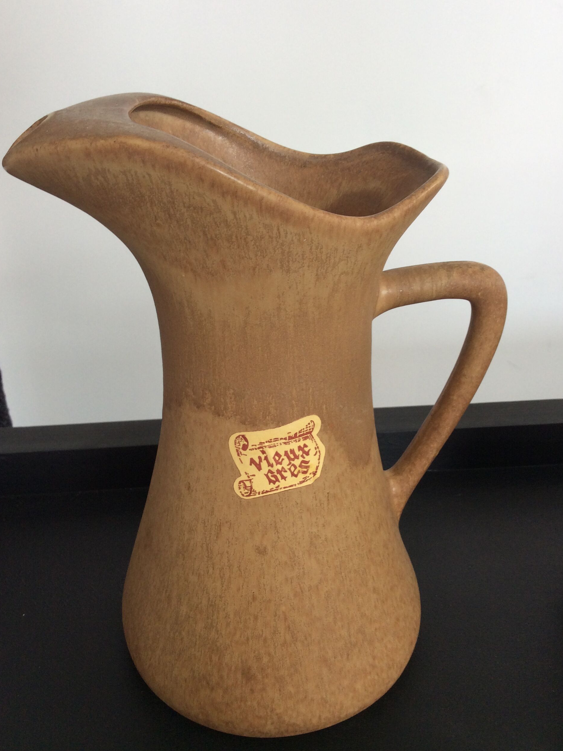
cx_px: 287
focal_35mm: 33
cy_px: 364
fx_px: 716
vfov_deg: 55.3
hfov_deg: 42.9
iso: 32
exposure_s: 1/50
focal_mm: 3.3
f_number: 2.4
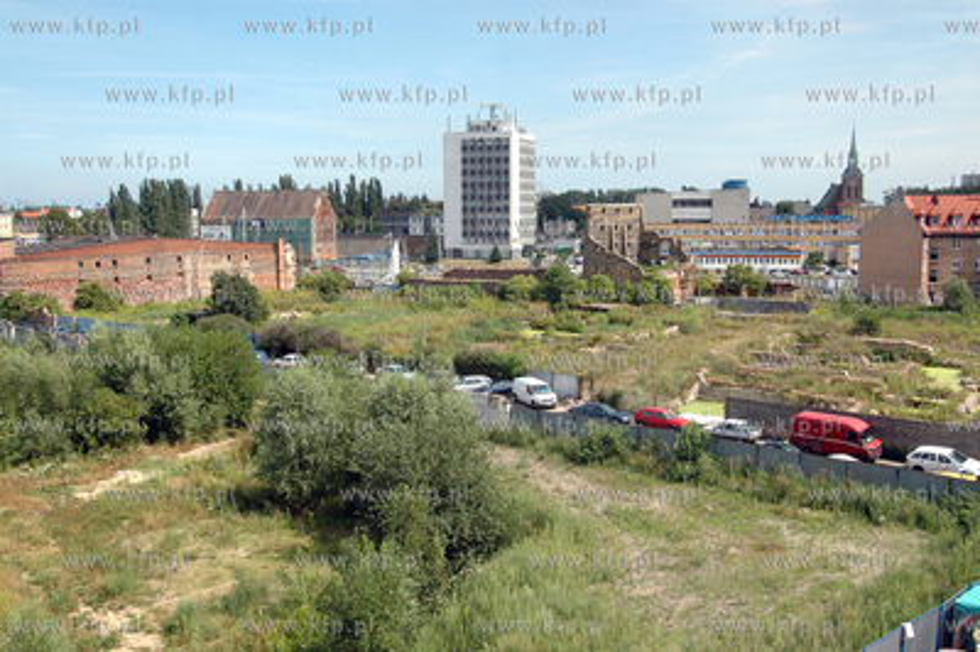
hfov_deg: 49.6
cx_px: 490
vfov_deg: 34.2
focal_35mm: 39
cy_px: 326
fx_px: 1061
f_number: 10
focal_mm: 26
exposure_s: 1/640
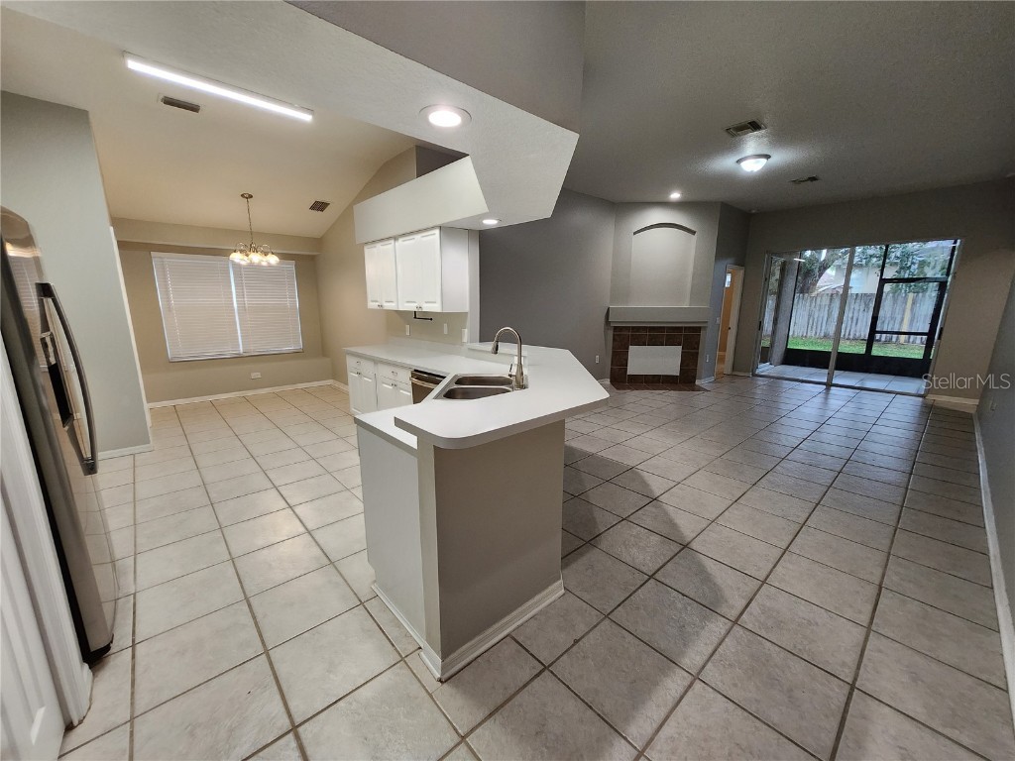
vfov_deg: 89.9
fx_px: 381
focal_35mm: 13
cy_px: 380
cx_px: 508
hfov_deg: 106.2
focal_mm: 1.74
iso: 160
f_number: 2.2
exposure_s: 1/60
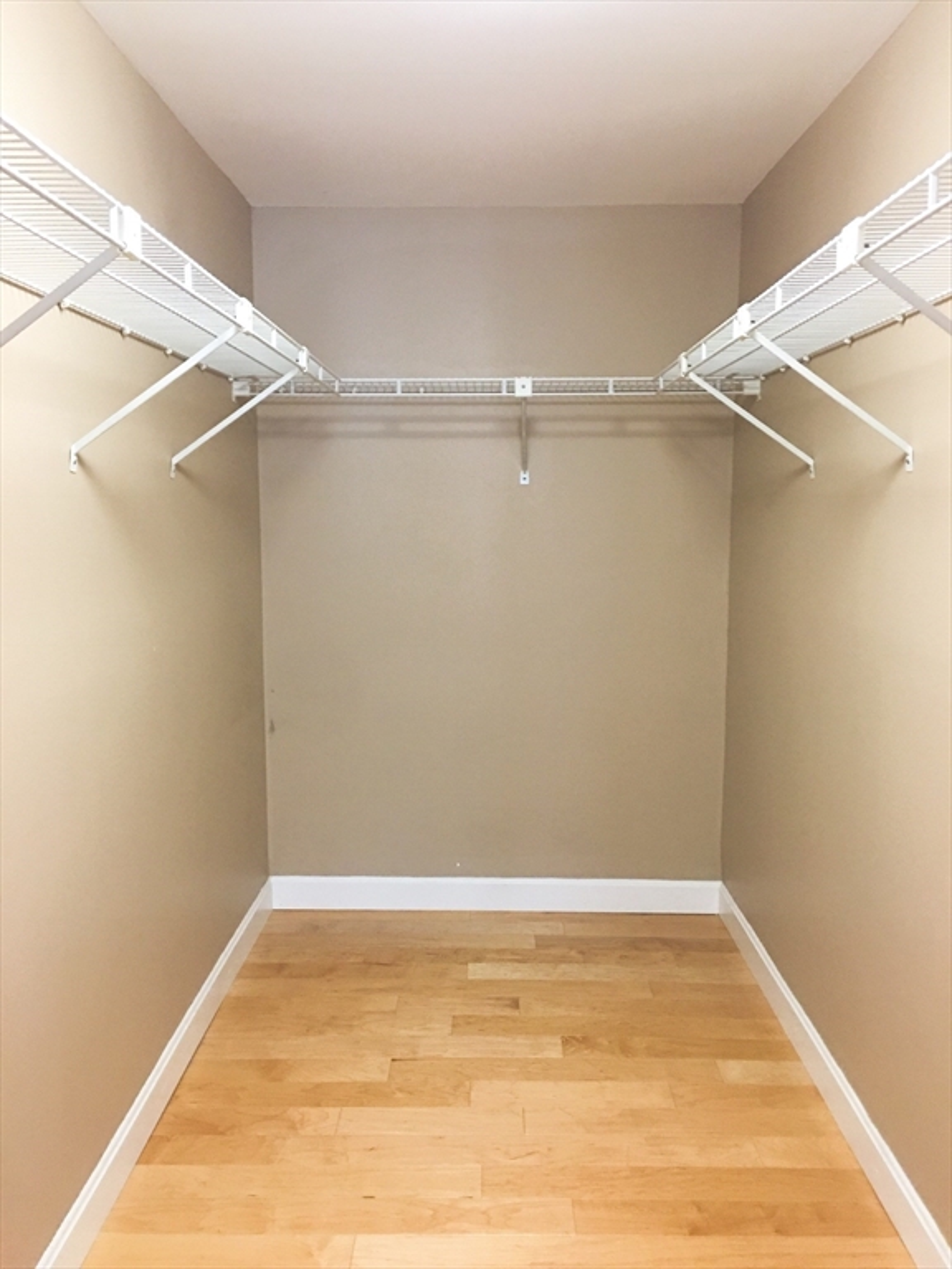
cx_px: 476
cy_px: 634
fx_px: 1063
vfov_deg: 61.7
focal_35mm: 29
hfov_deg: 48.2
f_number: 2.2
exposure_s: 1/4
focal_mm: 4.15
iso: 50
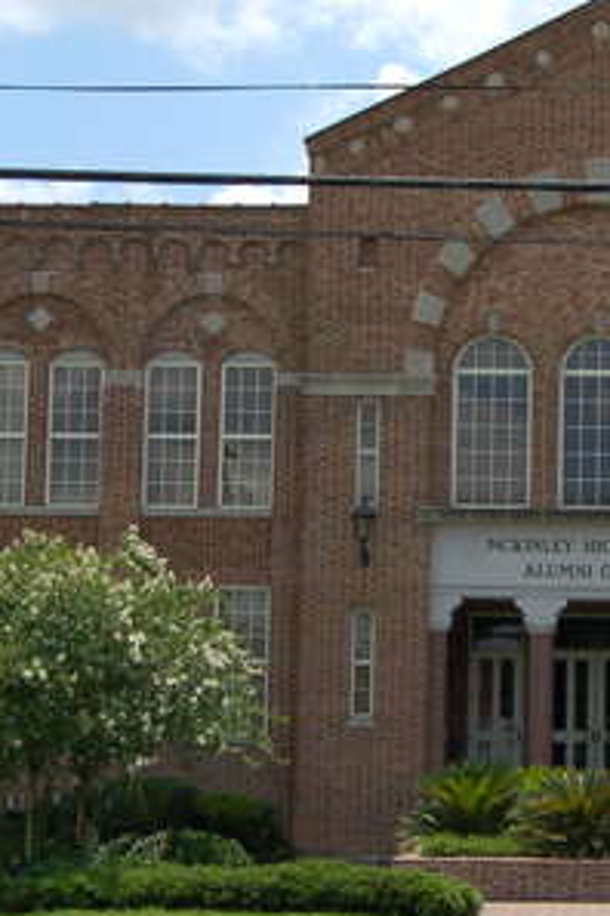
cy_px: 426
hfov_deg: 14.0
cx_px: 567
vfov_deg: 21.0
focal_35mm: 97
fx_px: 2465
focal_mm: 24
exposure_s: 1/500
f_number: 7.1
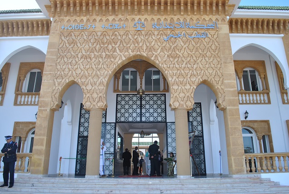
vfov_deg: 48.1
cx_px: 144
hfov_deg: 67.3
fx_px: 217
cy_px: 97
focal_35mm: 27
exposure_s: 1/160
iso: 100
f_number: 6.3
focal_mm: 18
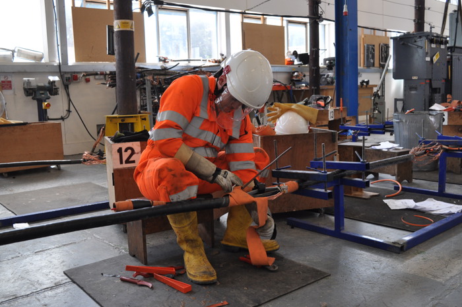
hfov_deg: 53.2
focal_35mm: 36
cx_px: 231
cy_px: 154
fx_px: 461
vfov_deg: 36.8
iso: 400
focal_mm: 24
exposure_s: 1/100
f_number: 5
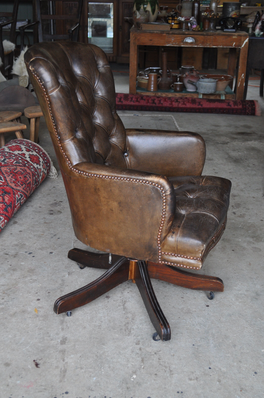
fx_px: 529
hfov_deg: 28.0
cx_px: 132
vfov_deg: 41.2
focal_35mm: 48
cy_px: 199
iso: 720
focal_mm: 32
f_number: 4.8
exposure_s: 1/60
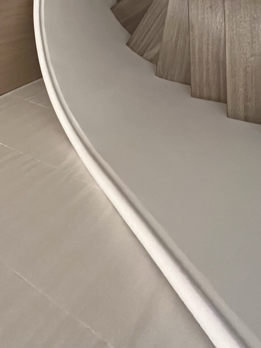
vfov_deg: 44.7
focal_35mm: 30
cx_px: 87
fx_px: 301
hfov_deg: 46.1
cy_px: -39
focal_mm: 1.57
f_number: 1.8
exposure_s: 1/50
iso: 1000
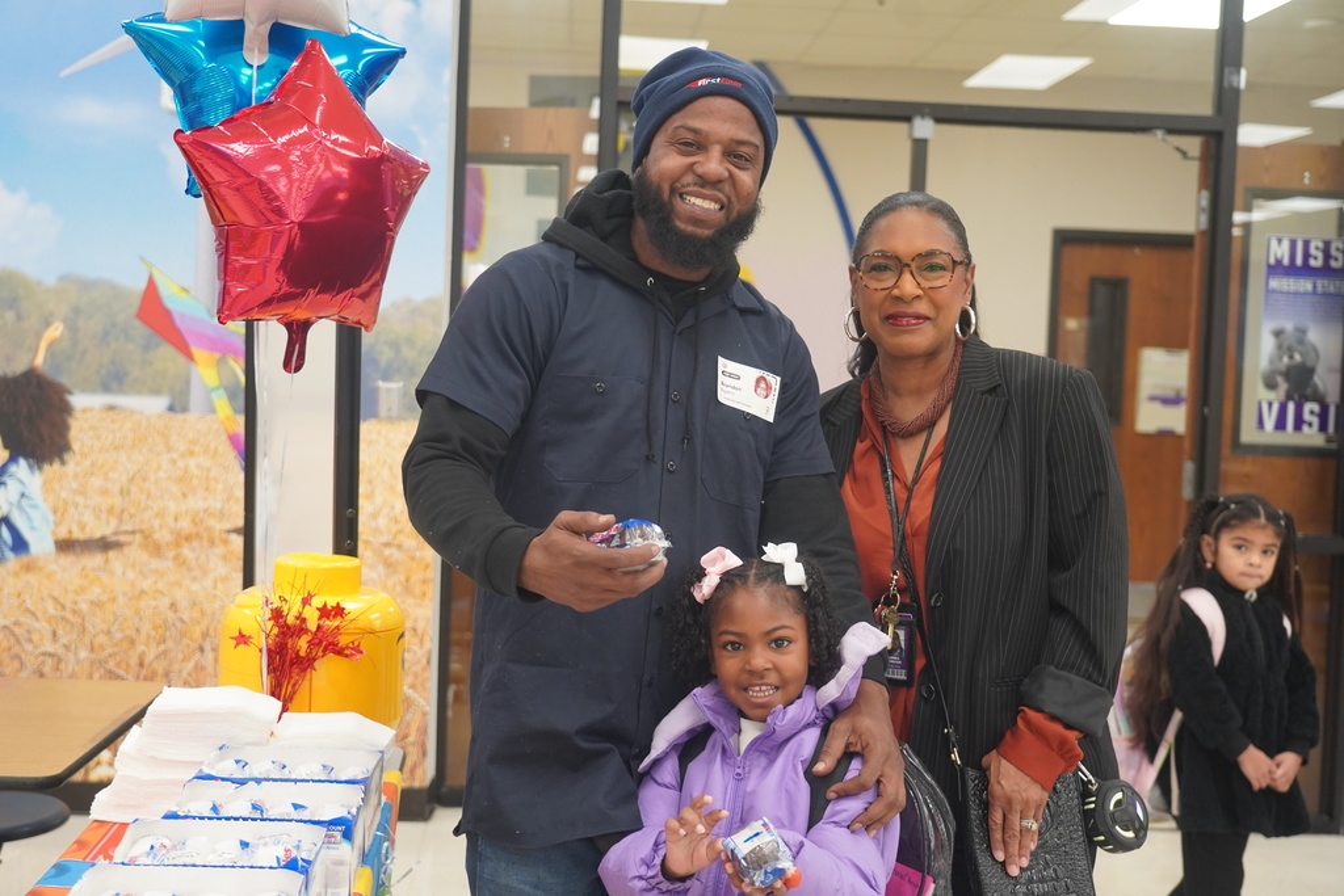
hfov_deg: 42.7
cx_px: 672
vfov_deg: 29.3
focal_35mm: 46
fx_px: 1717
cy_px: 448
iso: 2000
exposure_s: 1/160
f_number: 4
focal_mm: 46
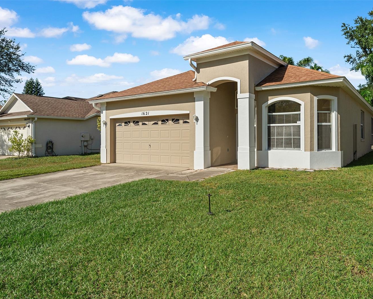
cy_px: 151
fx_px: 270
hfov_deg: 68.6
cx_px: 225
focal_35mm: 24
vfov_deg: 57.8
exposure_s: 1/500
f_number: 7.1
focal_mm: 21.4
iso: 250
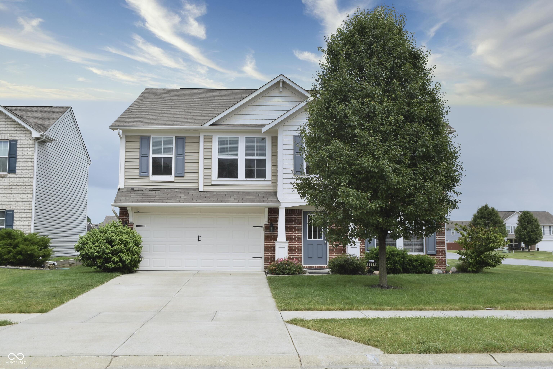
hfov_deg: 53.1
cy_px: 184
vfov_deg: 36.8
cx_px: 276
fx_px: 553
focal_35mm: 36
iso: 100
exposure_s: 1/60
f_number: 13
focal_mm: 24
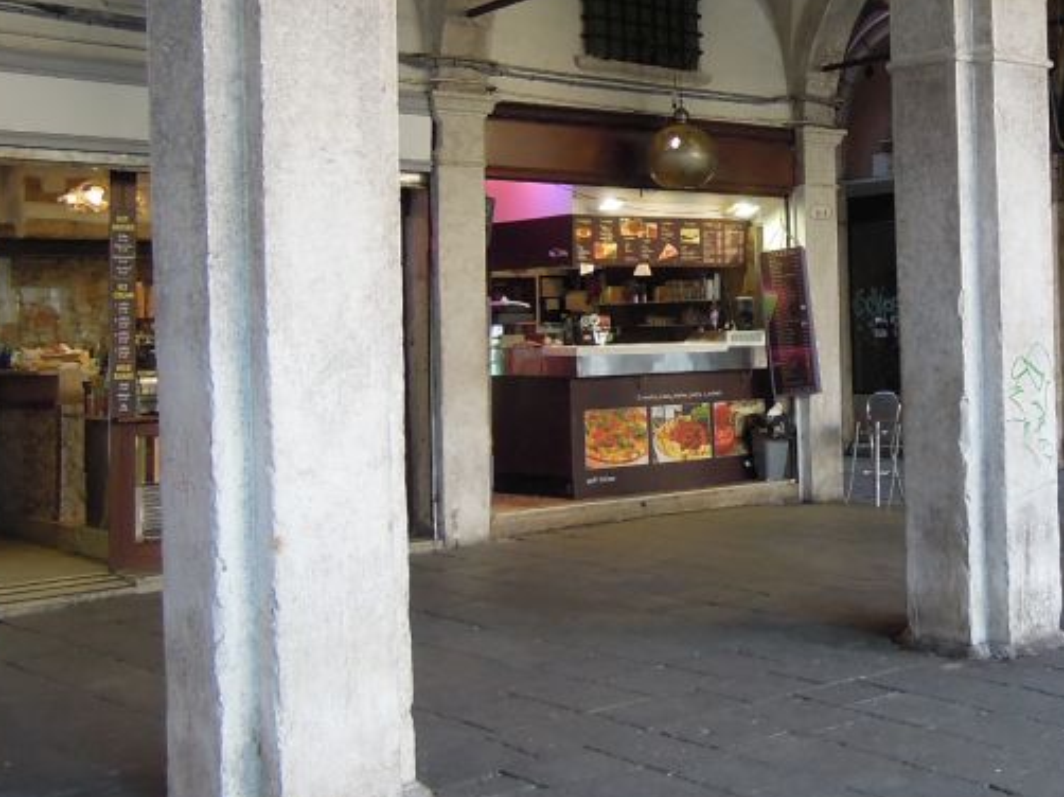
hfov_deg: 37.5
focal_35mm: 49
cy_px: 218
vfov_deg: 29.3
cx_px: 854
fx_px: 1505
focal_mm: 4.3
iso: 160
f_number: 2.2
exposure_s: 1/100
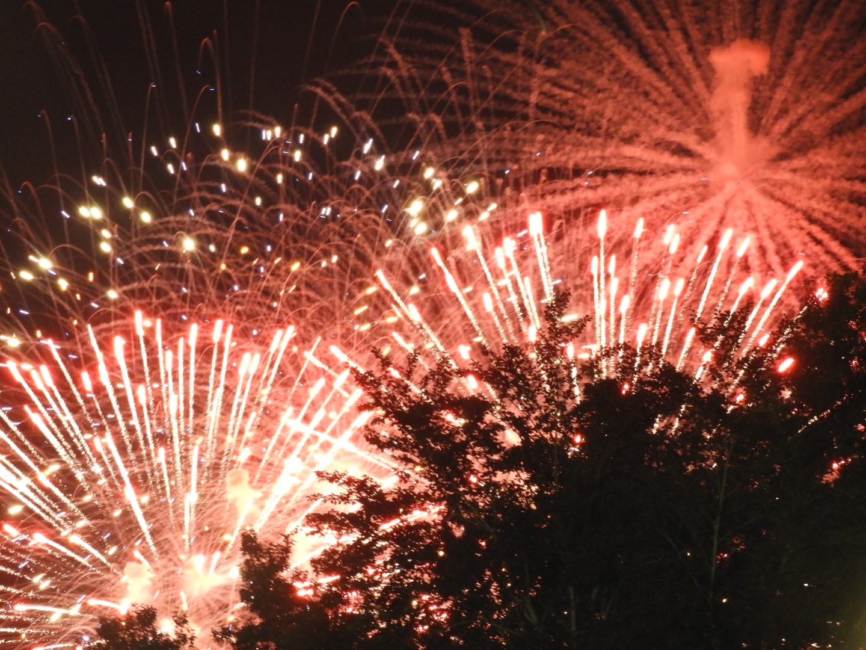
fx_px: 4253
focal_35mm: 170
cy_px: 325
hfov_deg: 11.6
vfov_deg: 8.7
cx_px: 433
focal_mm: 30.5
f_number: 5.2
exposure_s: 1/8
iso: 800
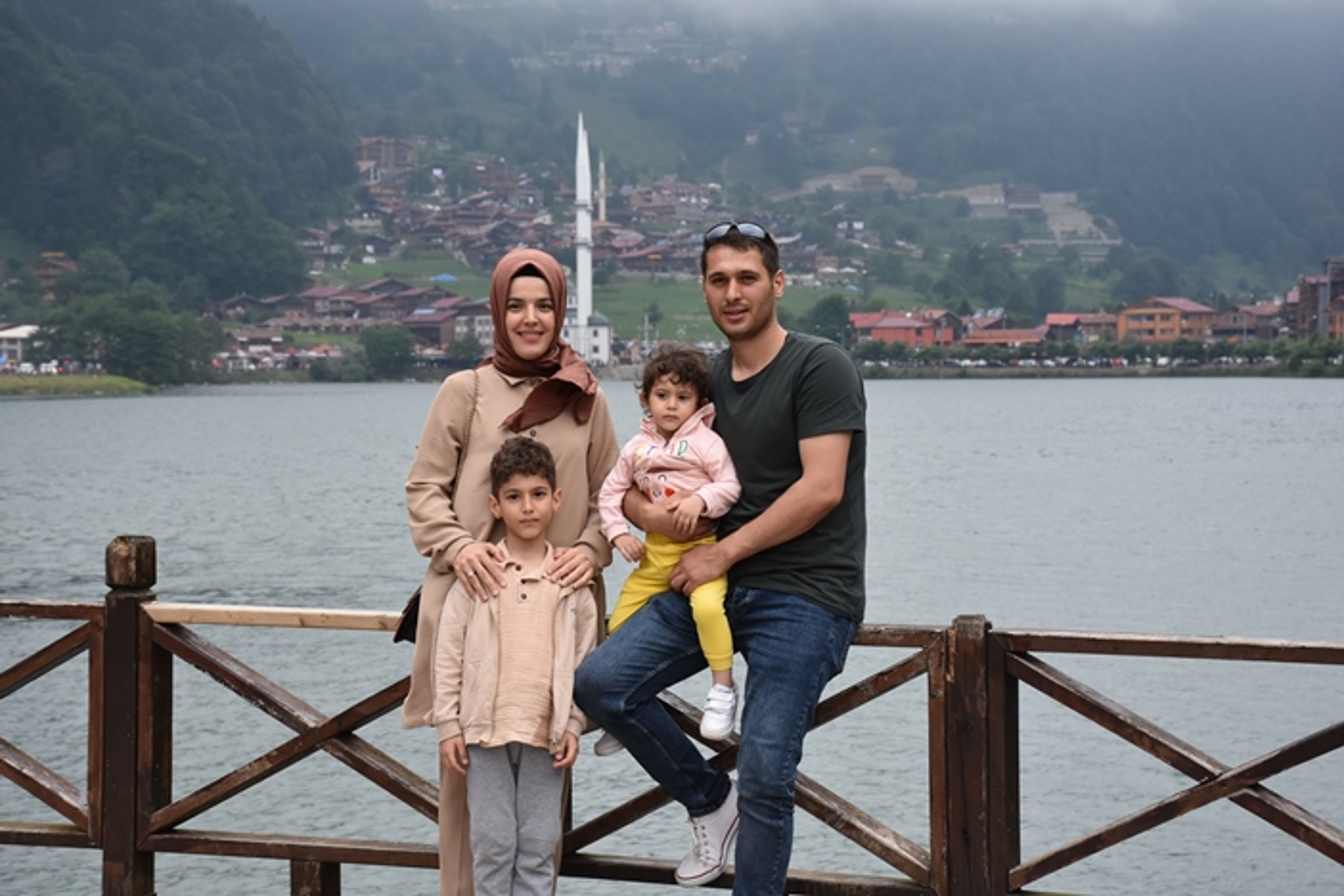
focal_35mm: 84
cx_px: 672
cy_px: 448
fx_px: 3136
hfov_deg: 24.2
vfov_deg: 16.3
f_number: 8
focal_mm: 56
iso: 640
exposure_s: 1/500
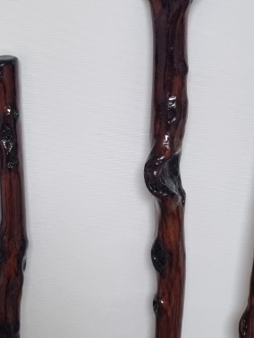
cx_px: 167
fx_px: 860
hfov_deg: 16.8
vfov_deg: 22.2
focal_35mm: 88
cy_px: 131
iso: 200
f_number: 1.8
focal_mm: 5.4
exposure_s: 1/120
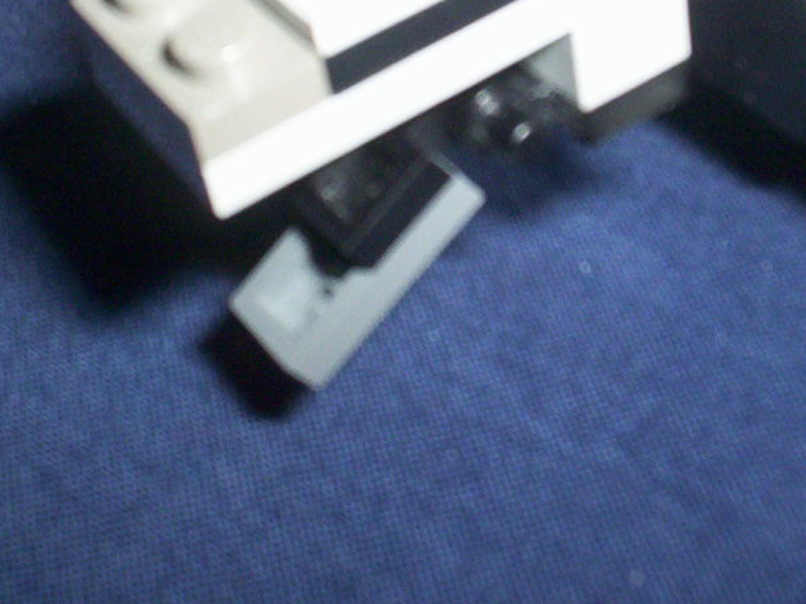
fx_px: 1723
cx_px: 383
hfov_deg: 26.3
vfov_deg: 19.5
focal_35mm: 74
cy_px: 44
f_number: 4.5
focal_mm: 4.99
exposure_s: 1/60
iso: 140
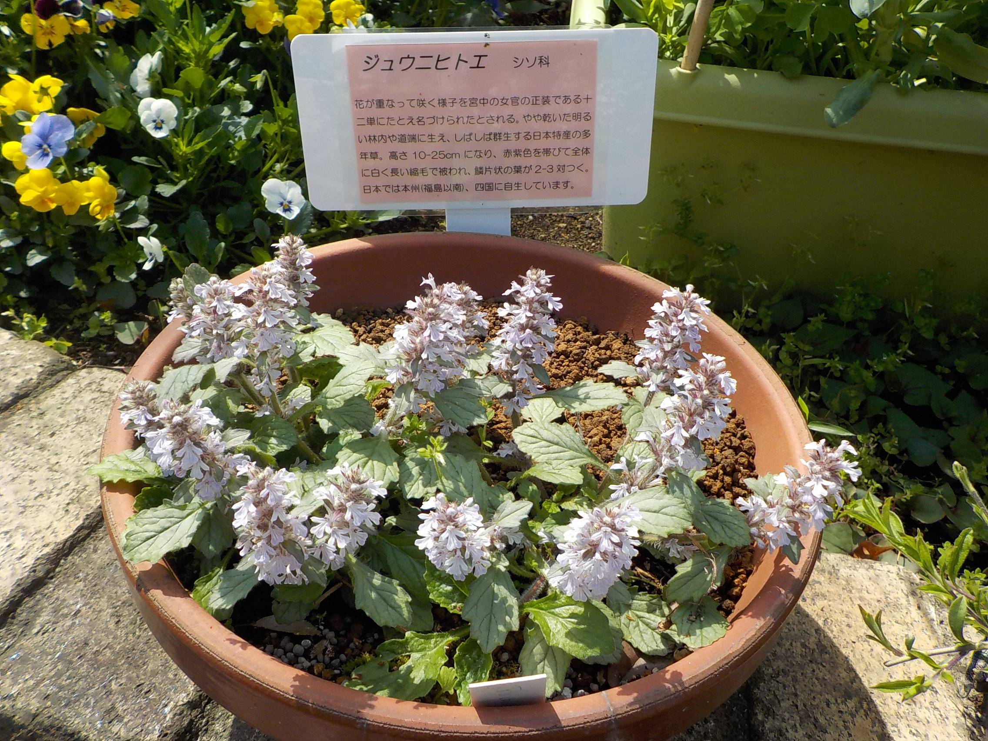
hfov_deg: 60.0
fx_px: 856
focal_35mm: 30
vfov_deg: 46.8
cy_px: 370
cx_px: 494
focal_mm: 4.1
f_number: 3.3
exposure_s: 1/640
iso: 125
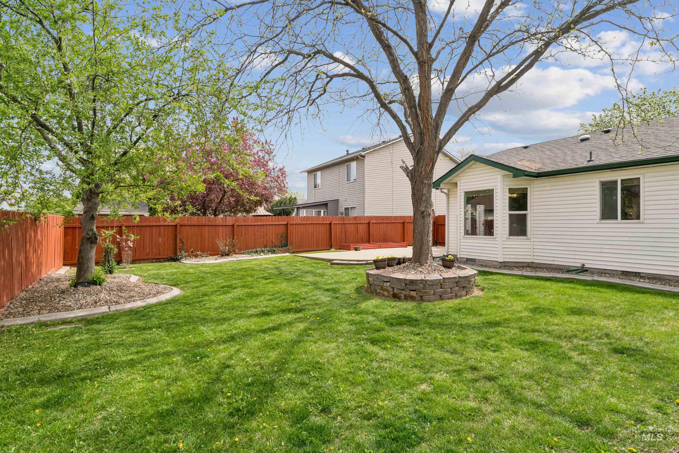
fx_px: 355
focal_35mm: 19
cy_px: 226
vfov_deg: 65.1
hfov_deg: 87.5
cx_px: 340
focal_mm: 18.8
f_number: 13
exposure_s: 1/200
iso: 400
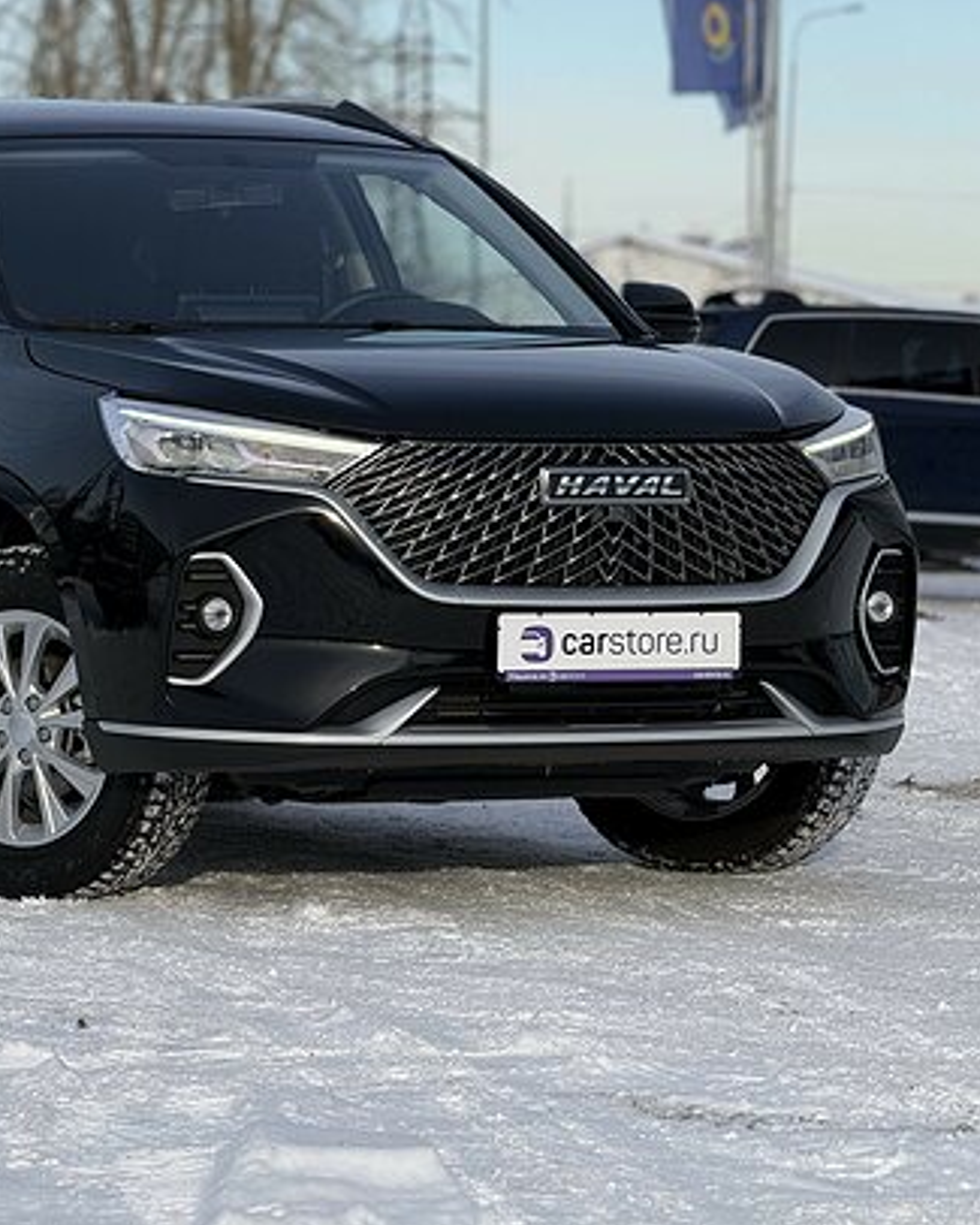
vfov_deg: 12.2
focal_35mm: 158
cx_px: 181
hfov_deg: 9.8
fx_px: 5726
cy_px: 612
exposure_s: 1/1513
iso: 64
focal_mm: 15.66
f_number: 2.8
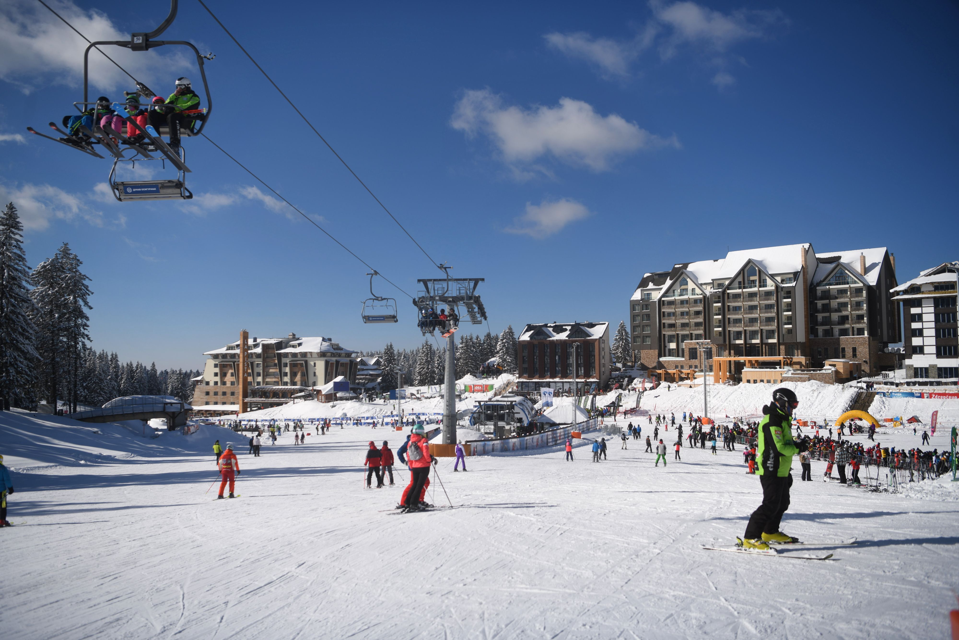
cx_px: 480
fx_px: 799
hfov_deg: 61.9
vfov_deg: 43.6
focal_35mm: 30
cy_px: 320
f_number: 3.2
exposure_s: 1/4000
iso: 80
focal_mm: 30
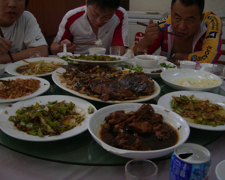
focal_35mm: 40
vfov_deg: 37.3
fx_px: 266
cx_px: 105
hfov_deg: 45.8
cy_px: 90
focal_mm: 7.8
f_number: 2.8
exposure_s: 1/60
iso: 200
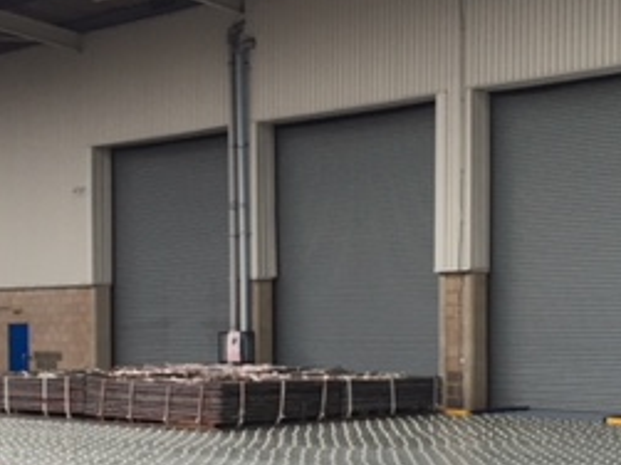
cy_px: 361
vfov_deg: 19.7
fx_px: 1327
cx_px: 433
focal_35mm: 74
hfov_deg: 26.1
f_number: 2.2
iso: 40
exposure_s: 1/33
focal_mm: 4.15
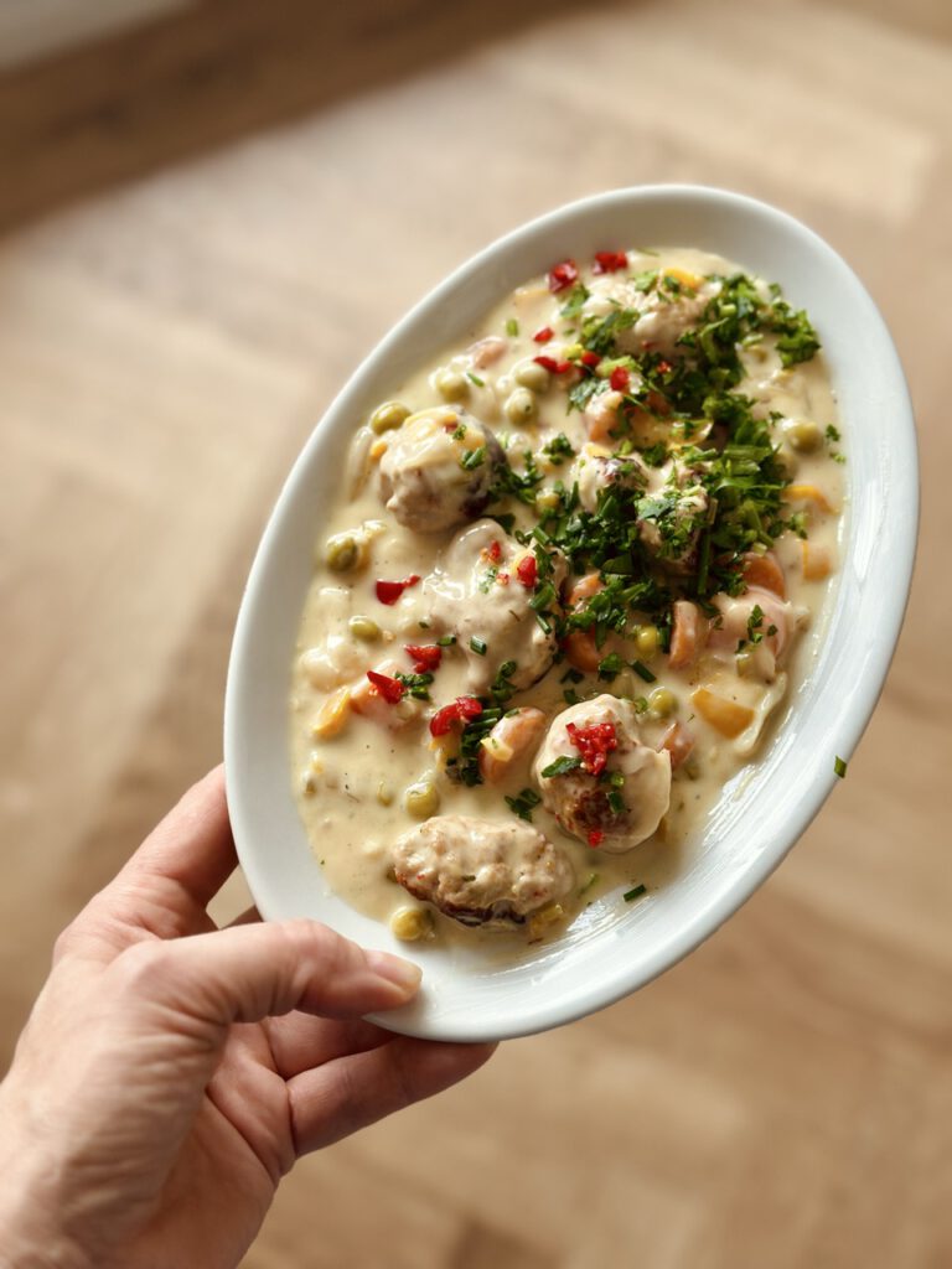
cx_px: 476
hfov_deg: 30.3
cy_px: 634
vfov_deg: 39.7
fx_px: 1760
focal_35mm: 48
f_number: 1.78
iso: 100
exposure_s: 1/50
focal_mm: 6.86
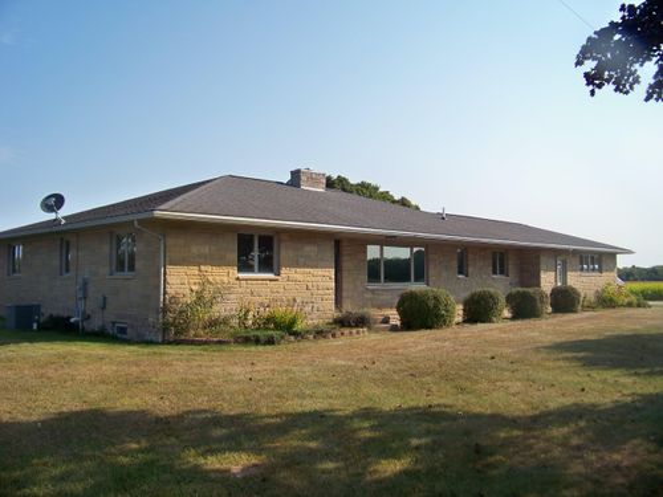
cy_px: 248
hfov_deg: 55.4
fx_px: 632
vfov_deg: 42.9
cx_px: 332
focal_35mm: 33
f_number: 2.8
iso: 80
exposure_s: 1/800
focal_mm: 5.85
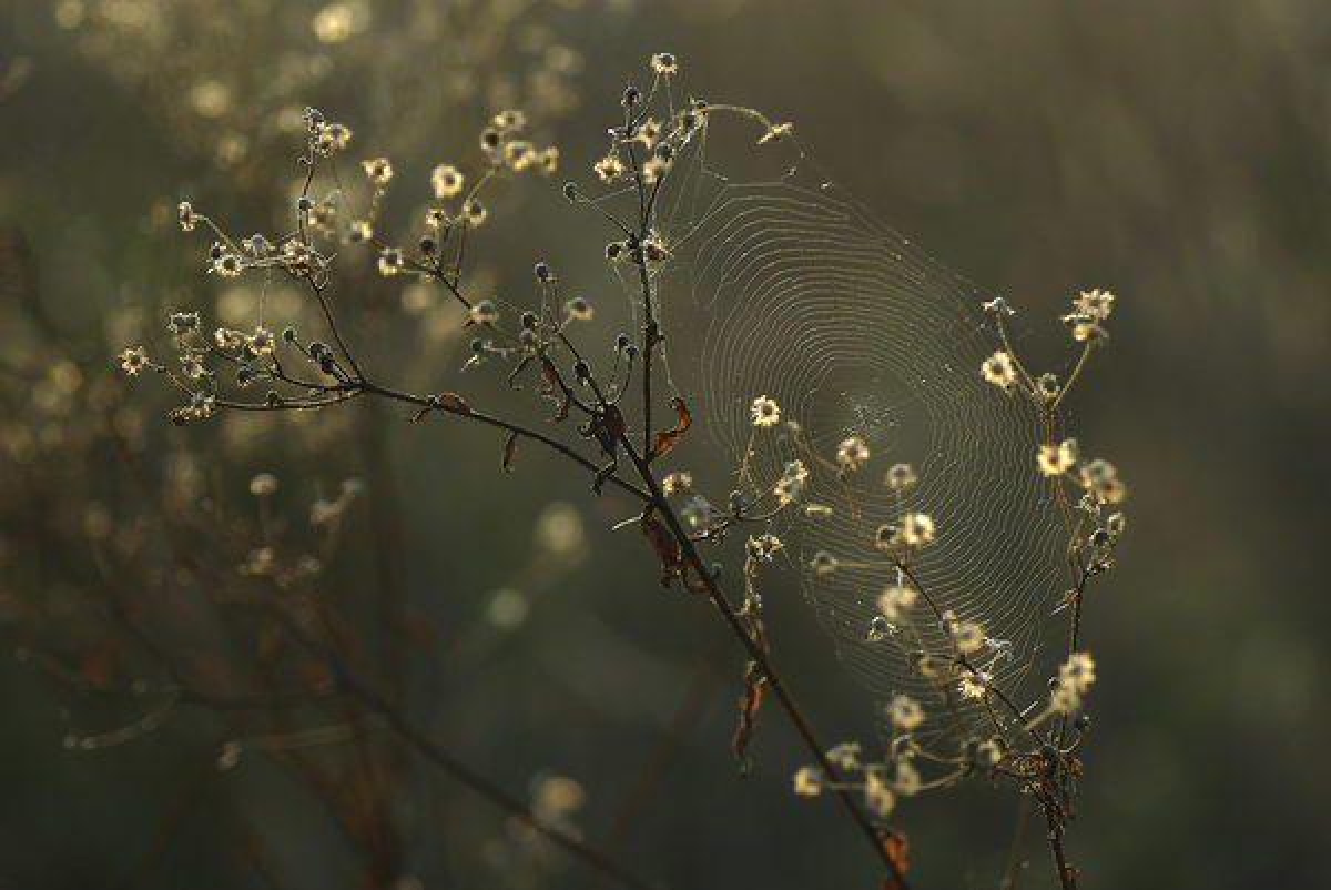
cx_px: 666
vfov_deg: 10.2
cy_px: 445
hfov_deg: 15.2
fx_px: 4995
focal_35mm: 135
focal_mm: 90
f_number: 3.2
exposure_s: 1/500
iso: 100
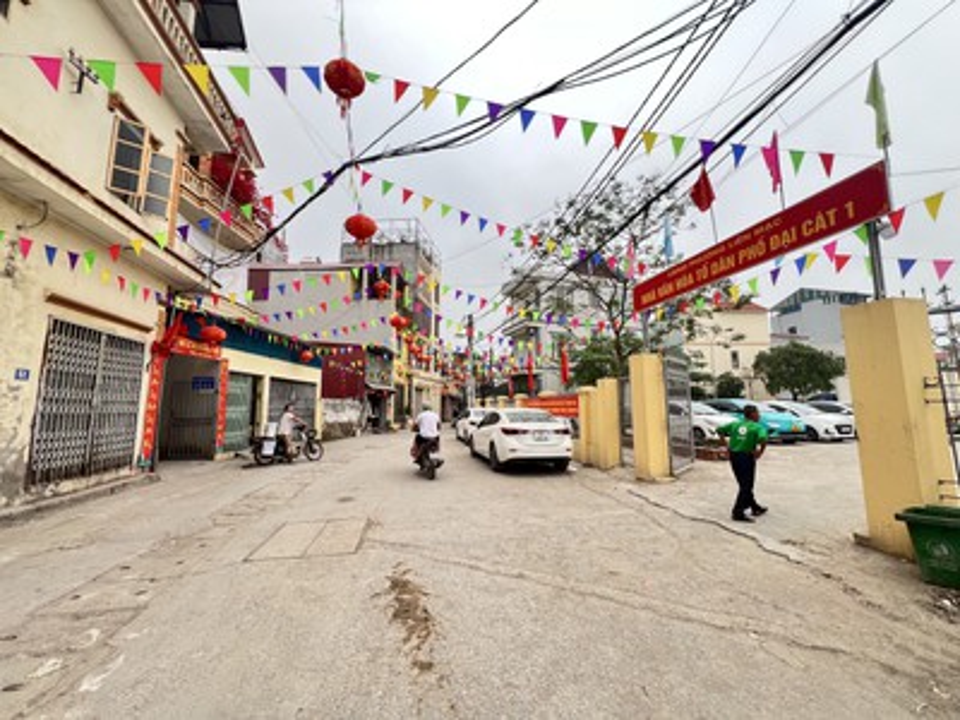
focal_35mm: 13
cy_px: 360
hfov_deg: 106.2
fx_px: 361
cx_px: 480
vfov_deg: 89.9
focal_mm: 1.57
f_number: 1.8
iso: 125
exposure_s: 1/99
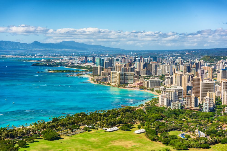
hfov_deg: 28.8
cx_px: 114
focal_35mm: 70
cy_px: 76
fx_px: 441
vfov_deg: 19.5
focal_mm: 70
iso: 100
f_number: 6.3
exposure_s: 1/400
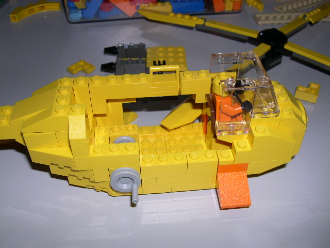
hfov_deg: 49.0
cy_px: 124
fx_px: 362
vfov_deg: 37.7
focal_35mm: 38
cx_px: 165
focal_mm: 8
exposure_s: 1/60
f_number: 7.6
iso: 100
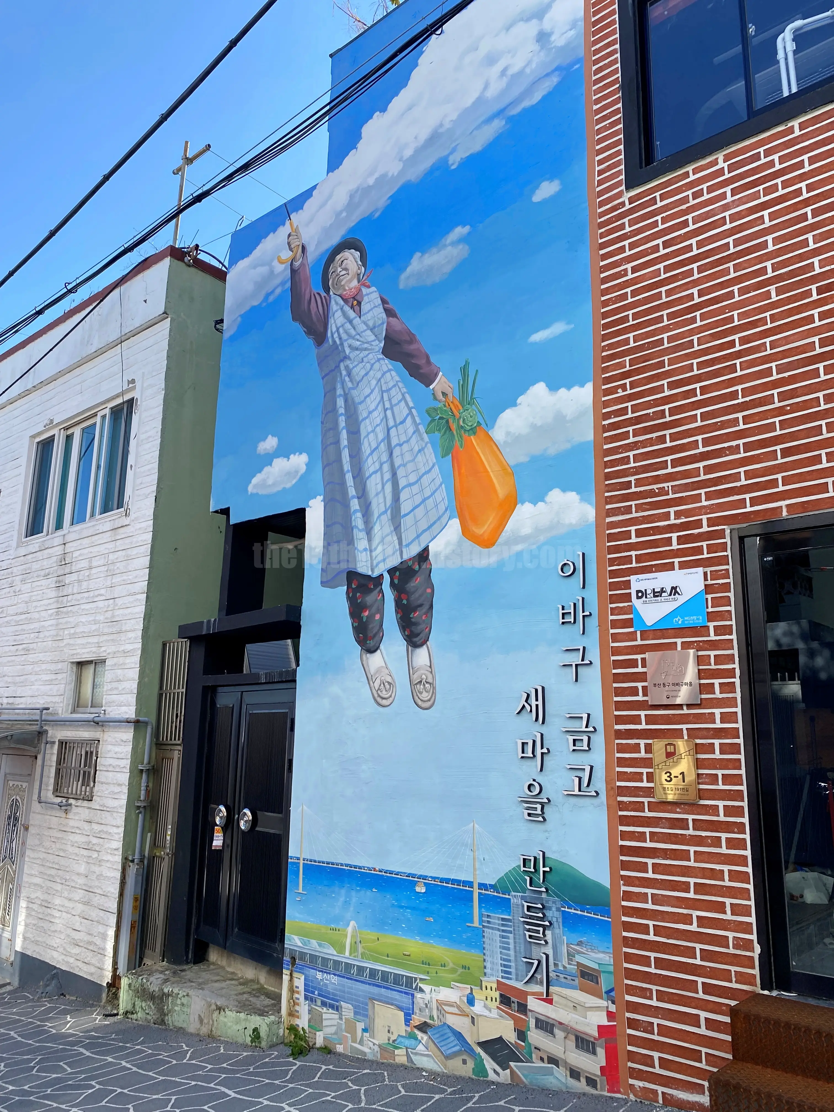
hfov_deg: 53.1
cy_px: 556
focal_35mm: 26
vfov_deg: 67.3
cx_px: 417
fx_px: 835
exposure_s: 1/1103
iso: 32
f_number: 1.8
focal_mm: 4.25
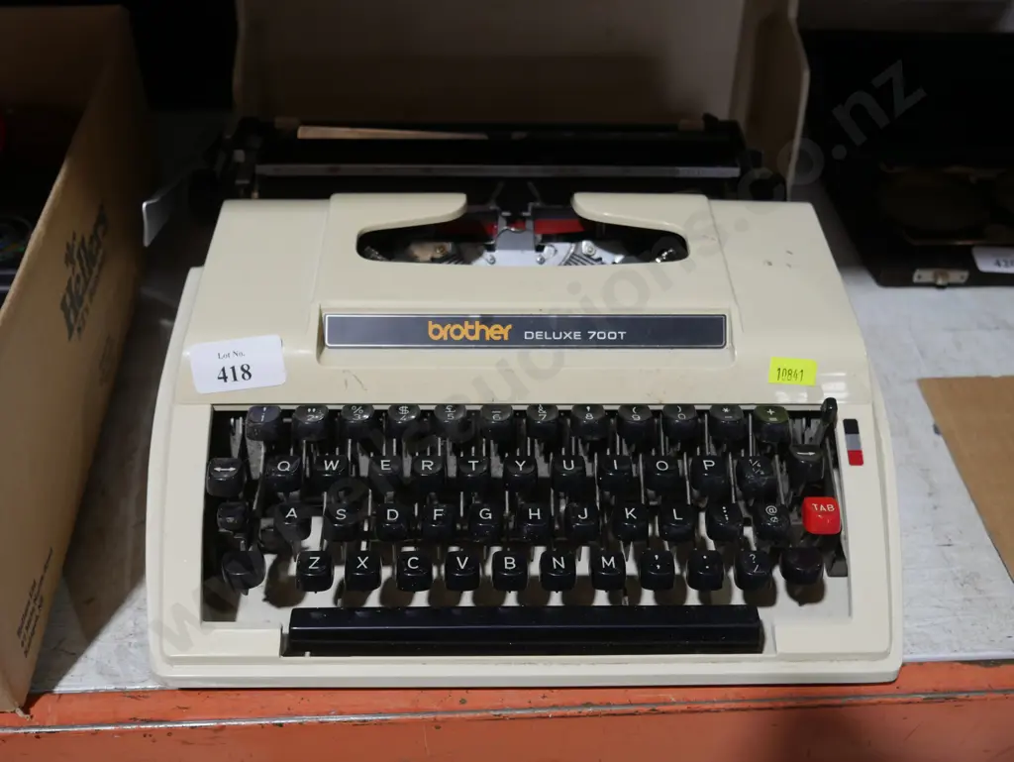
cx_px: 507
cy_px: 381
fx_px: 1172
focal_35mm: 40
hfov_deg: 46.8
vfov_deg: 36.0
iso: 400
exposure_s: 1/60
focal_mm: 20
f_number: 4.4
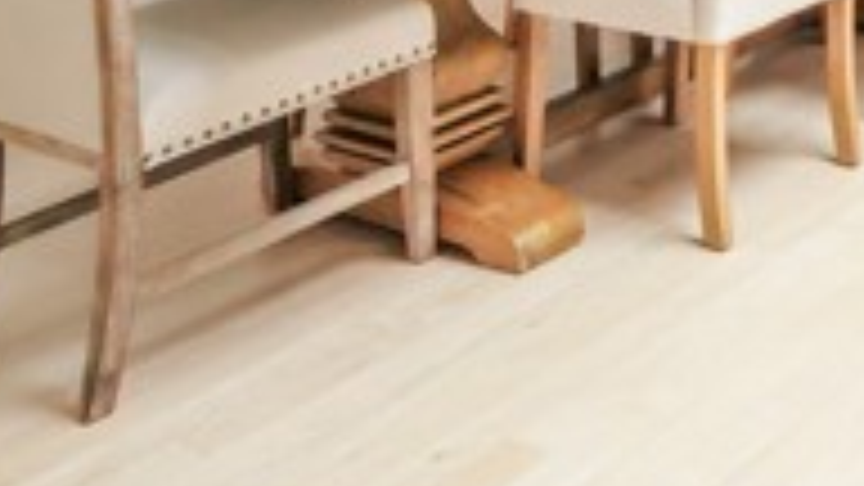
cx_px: 1233
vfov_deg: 17.0
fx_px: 1329
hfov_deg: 27.3
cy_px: -394
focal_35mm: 58
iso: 1600
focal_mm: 8
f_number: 8
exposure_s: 1/100
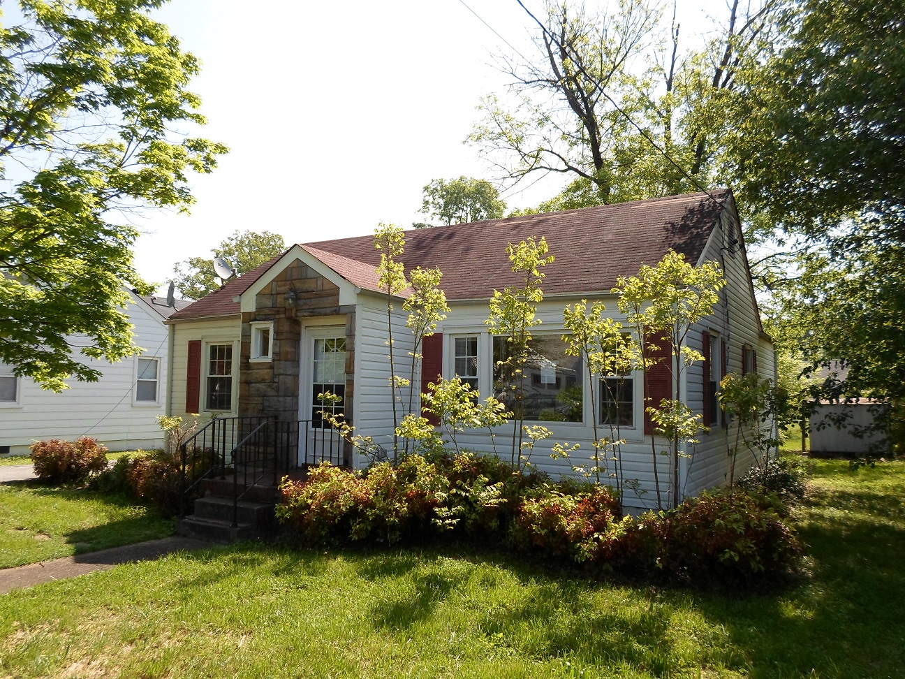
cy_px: 340
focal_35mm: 25
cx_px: 452
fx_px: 654
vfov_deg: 54.9
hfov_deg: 69.4
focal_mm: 4.5
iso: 80
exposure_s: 1/750
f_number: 2.5
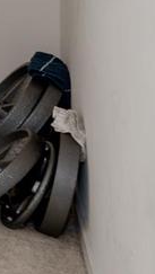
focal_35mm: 87
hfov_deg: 6.6
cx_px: -593
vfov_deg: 22.2
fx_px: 635
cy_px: -74
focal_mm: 14
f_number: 4
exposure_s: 1/3
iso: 100
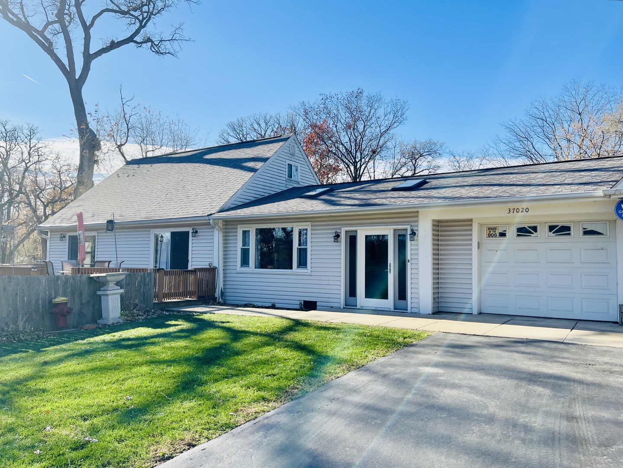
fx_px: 450
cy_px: 234
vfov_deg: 54.9
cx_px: 312
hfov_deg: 69.4
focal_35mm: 25
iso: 32
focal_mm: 5.1
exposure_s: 1/2545
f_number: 1.6
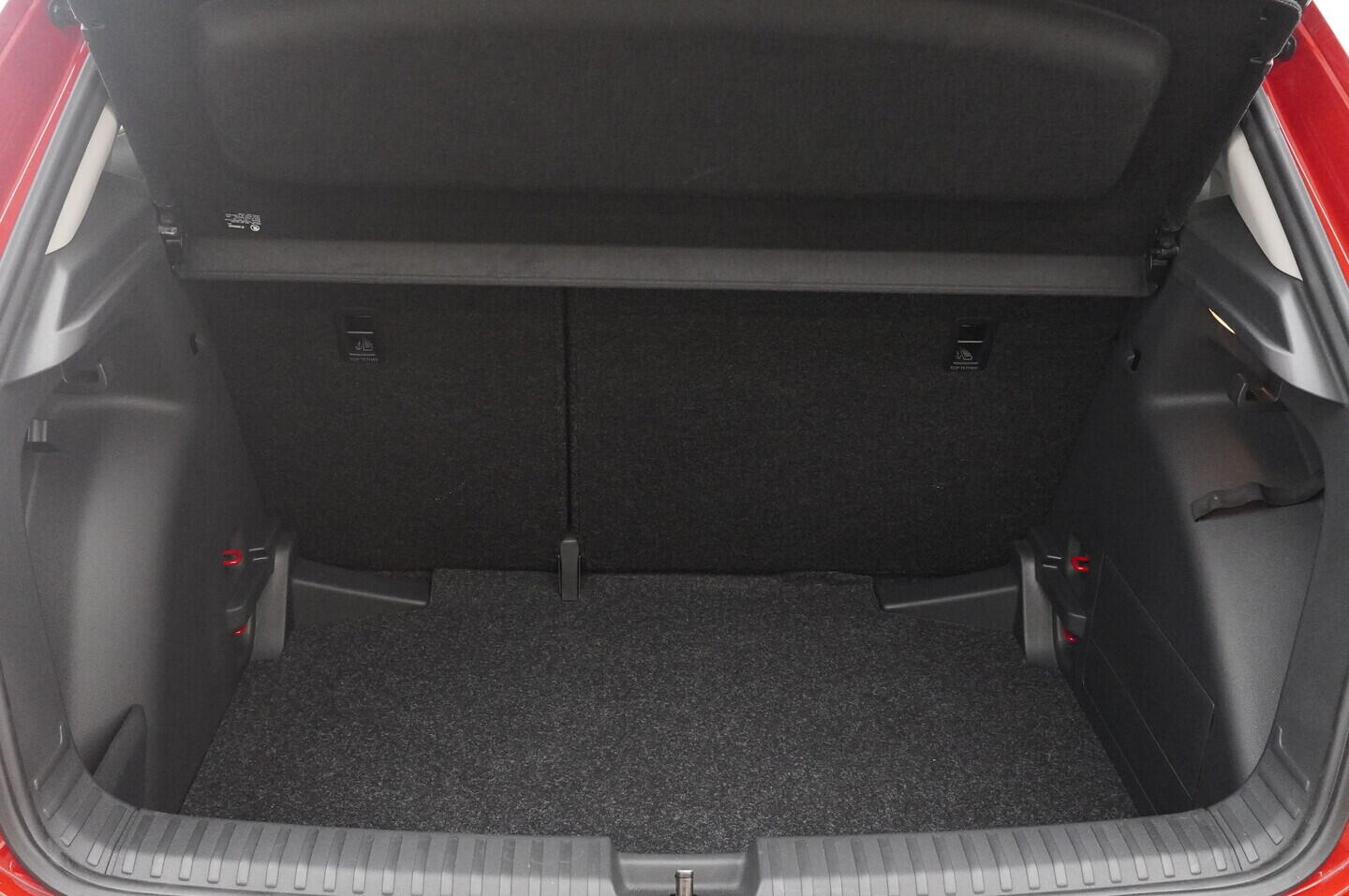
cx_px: 674
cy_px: 448
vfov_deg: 36.8
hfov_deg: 53.2
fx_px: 1348
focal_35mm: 36
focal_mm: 24
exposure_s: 1/200
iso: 6400
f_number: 6.3
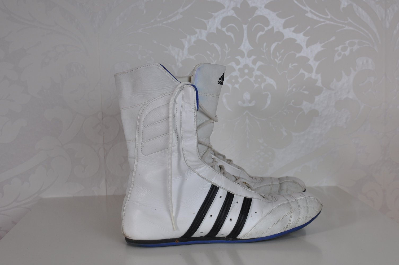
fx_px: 432
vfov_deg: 34.1
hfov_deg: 49.6
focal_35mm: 39
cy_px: 132
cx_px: 200
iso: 200
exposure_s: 1/40
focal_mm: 26
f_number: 6.3
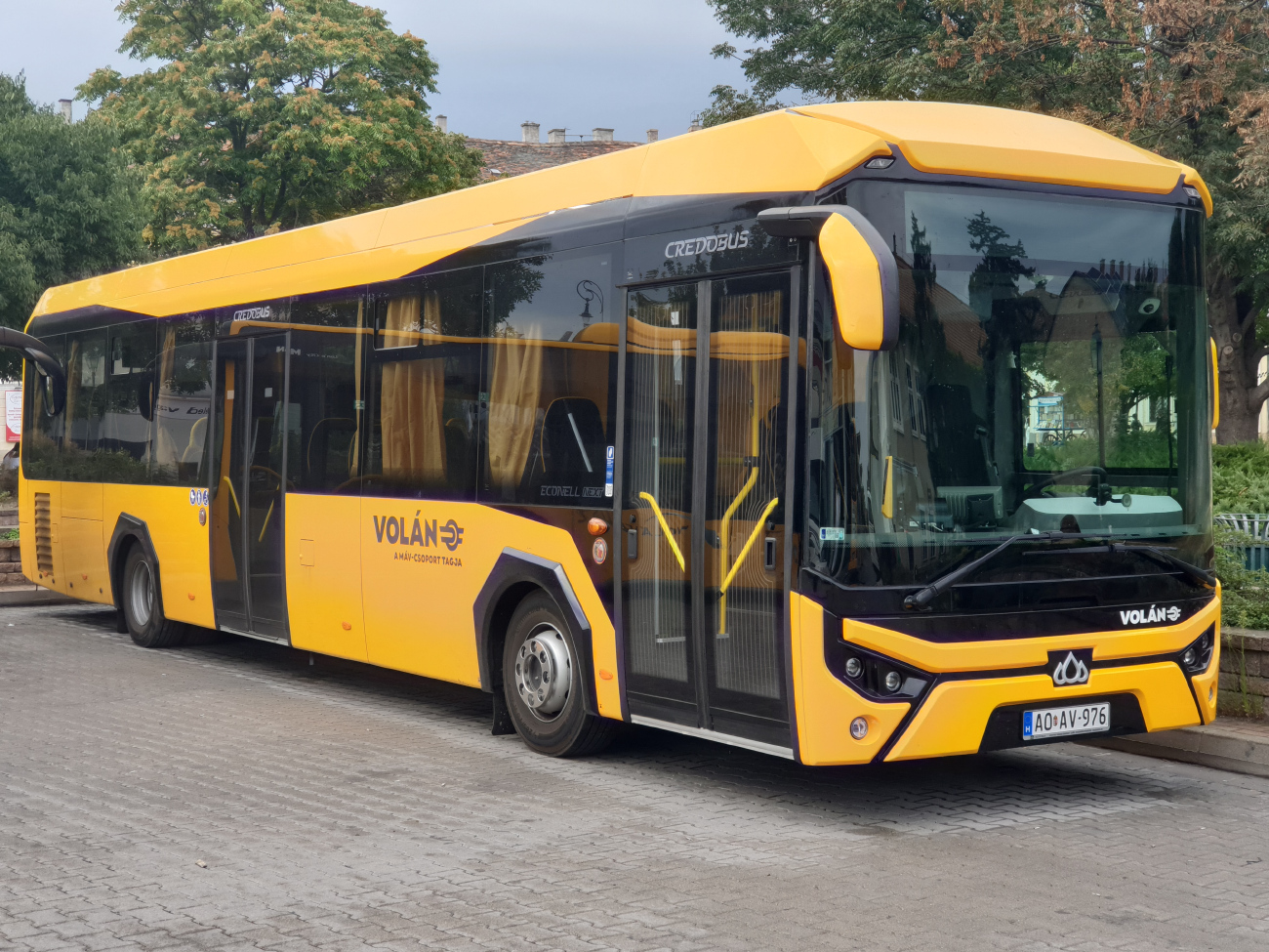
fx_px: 1906
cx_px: 634
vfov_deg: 28.0
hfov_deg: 36.8
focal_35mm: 52
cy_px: 476
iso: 100
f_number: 2.4
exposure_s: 1/308
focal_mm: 6
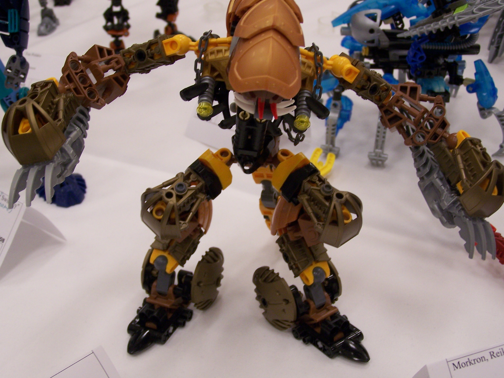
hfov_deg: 34.3
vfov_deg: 26.1
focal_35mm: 56
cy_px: 189
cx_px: 252
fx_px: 815
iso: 140
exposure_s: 1/30
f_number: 3.1
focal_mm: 9.3
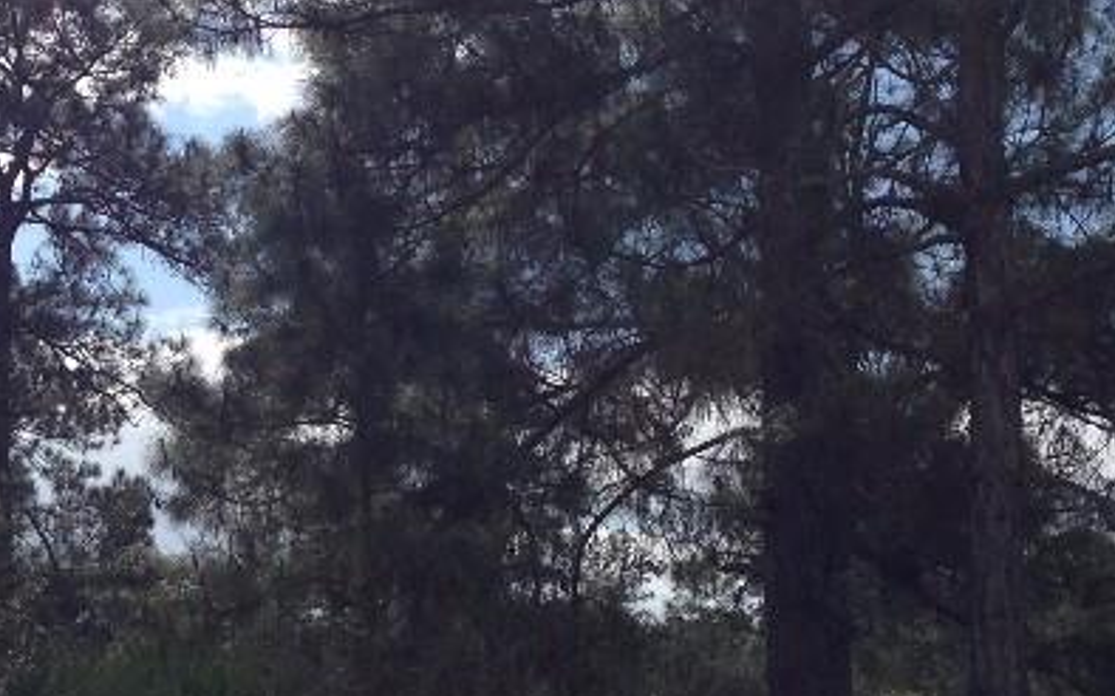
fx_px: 2764
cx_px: 76
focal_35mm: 91
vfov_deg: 14.4
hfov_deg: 22.2
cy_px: 351
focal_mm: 4.12
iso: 50
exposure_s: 1/2710
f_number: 2.4
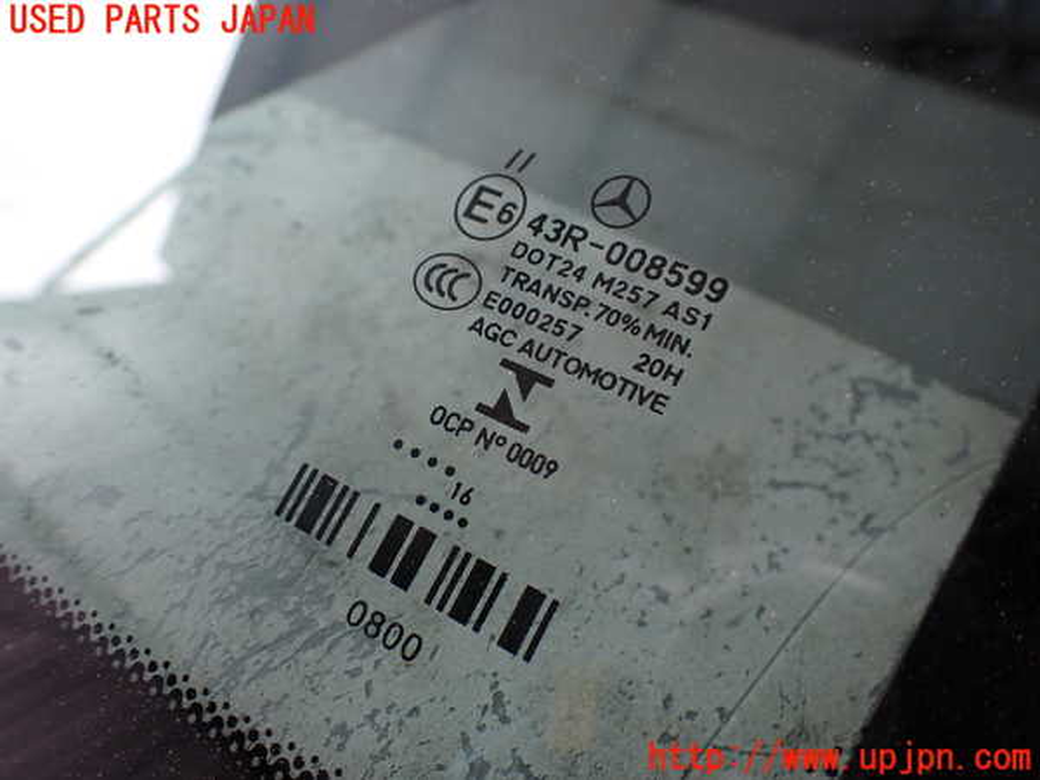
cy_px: 390
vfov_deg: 46.8
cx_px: 520
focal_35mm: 30
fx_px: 901
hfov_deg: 60.0
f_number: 2.3
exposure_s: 1/125
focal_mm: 5.4
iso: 100
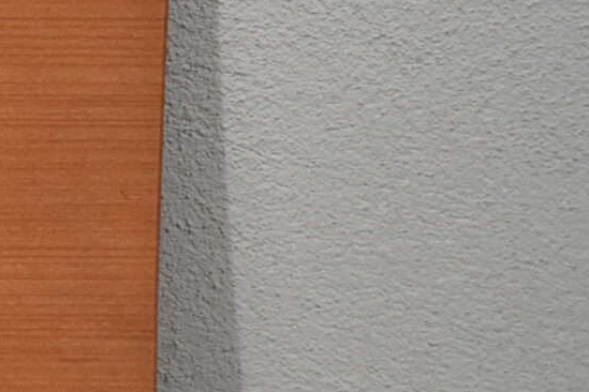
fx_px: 3665
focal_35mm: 224
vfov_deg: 6.1
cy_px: 46
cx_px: -732
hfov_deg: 8.5
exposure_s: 1/250
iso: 560
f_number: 4.5
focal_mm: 32
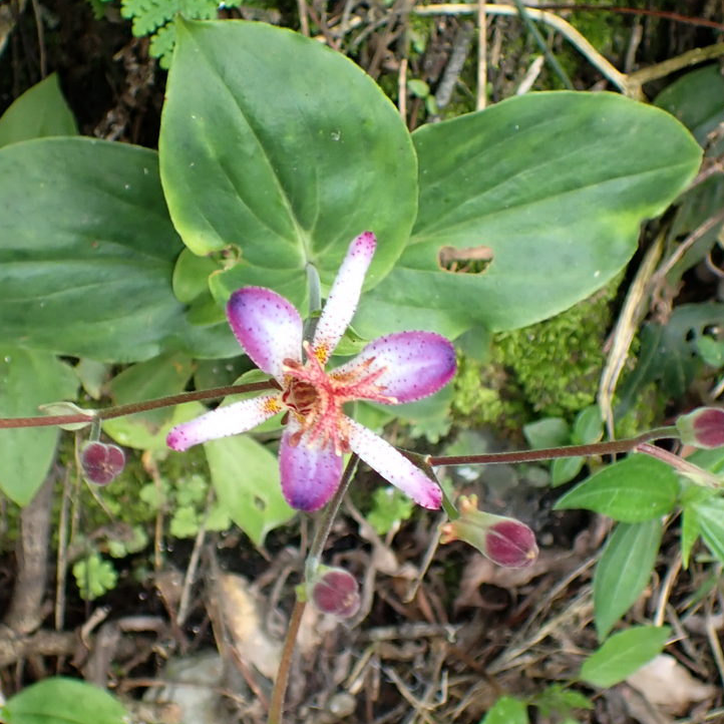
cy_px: 366
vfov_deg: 46.0
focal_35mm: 36
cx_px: 339
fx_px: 852
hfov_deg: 46.0
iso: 160
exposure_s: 1/30
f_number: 6.3
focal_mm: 5.4
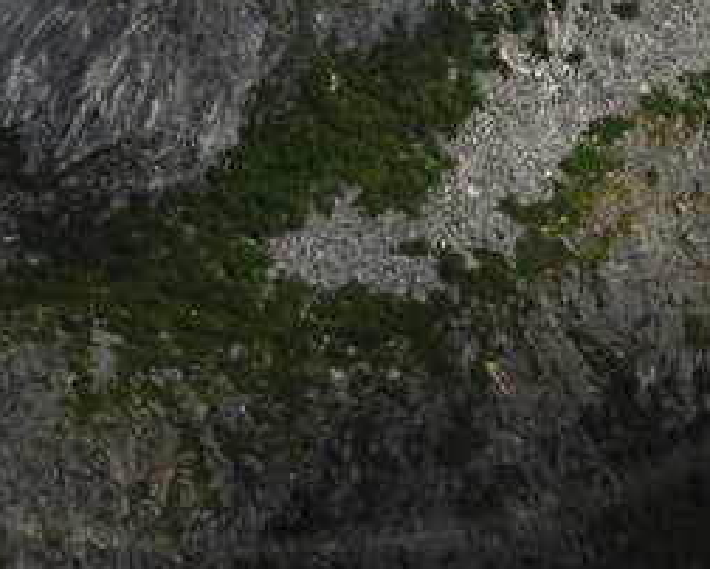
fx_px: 5257
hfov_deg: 7.7
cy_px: -476
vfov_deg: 6.1
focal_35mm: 250
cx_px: 245
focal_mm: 28
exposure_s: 1/2000
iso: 100
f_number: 4
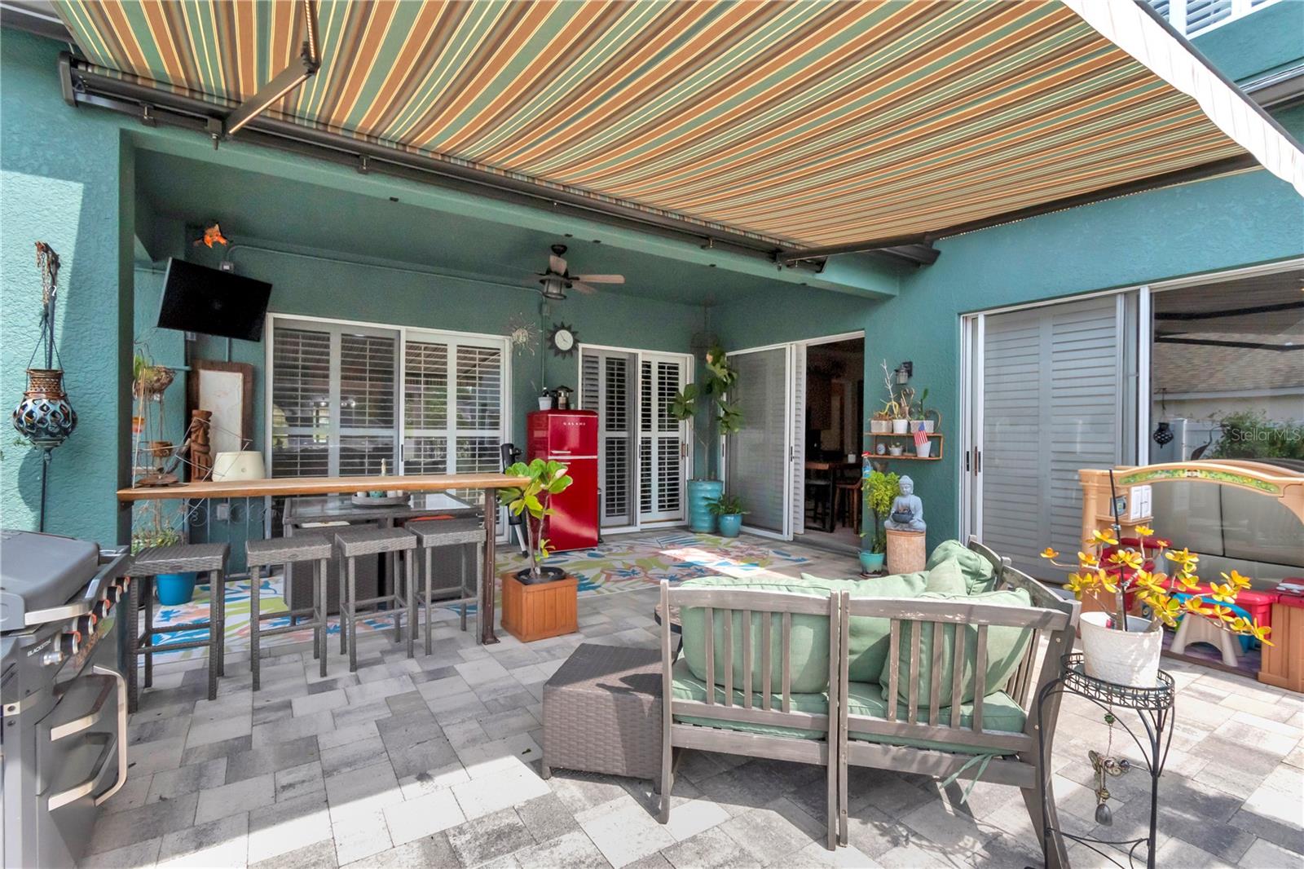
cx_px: 652
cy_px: 434
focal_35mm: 15
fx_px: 543
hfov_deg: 100.4
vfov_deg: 77.3
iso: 500
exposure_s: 1/1600
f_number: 7.1
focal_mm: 10
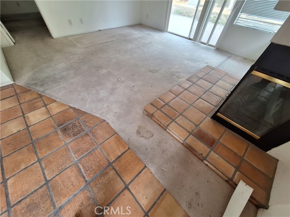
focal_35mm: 13
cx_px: 145
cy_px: 108
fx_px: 109
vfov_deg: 89.9
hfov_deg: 106.2
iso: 80
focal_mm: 1.74
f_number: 2.2
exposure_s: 1/40
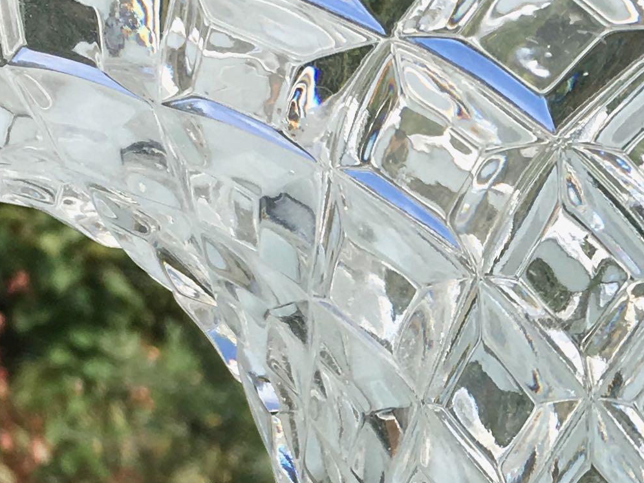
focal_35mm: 116
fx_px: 2158
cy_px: 483
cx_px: 732
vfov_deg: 12.6
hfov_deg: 16.4
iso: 25
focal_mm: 4.15
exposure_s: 1/1282
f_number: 2.2
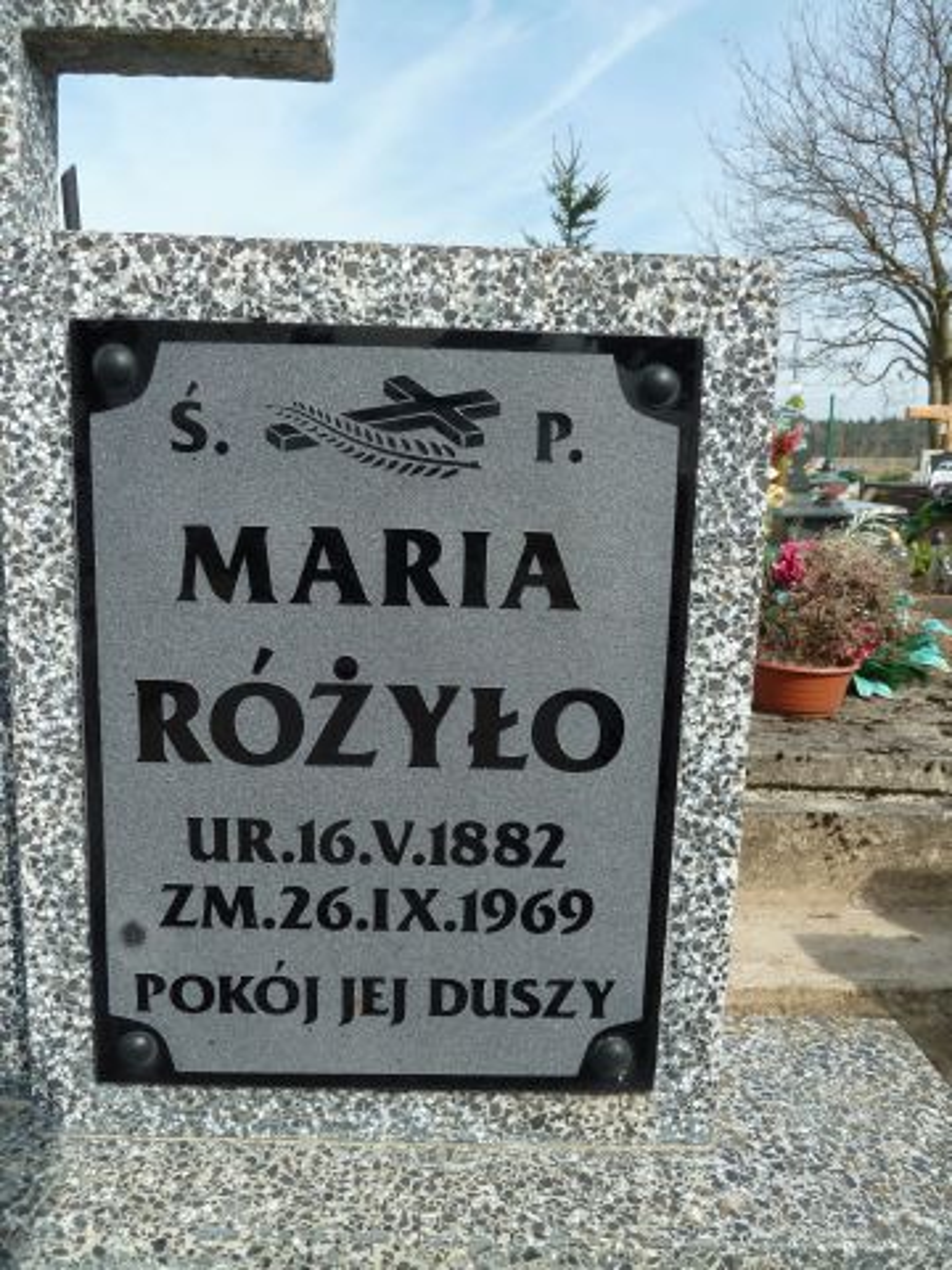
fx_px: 917
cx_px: 476
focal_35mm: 25
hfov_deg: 54.9
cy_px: 635
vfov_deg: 69.4
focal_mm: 4.1
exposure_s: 1/400
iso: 80
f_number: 4
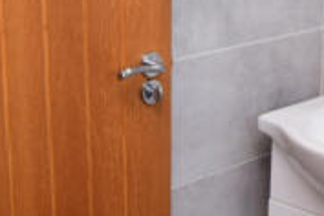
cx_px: 185
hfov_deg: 23.4
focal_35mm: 87
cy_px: 131
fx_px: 783
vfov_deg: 15.7
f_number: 9
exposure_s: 1/60
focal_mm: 10
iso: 400
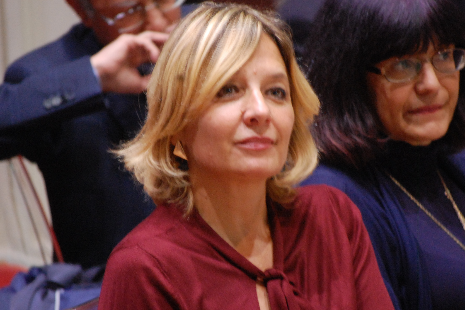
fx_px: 4482
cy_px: 160
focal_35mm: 347
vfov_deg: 4.0
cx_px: 255
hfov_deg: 5.9
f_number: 5.6
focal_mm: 200
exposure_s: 1/13
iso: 1600
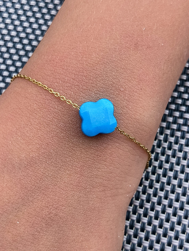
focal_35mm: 24
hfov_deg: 56.8
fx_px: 175
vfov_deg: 71.6
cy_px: 126
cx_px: 94
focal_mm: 5.24
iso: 102
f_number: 1.7
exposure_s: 1/100
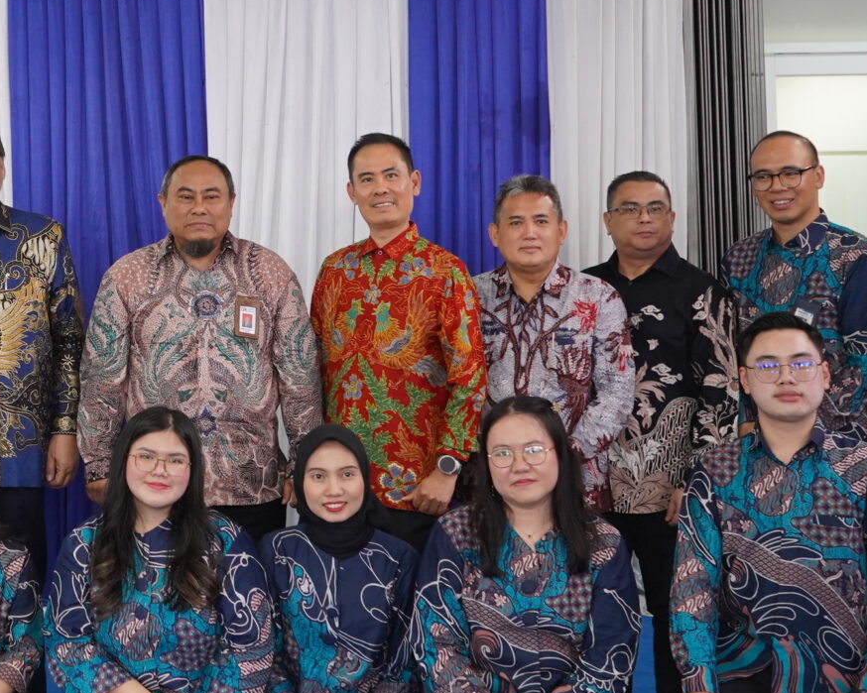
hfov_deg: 23.5
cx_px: -31
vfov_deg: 19.8
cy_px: 197
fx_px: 1976
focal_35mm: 77
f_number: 2.8
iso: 1250
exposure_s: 1/160
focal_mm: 28
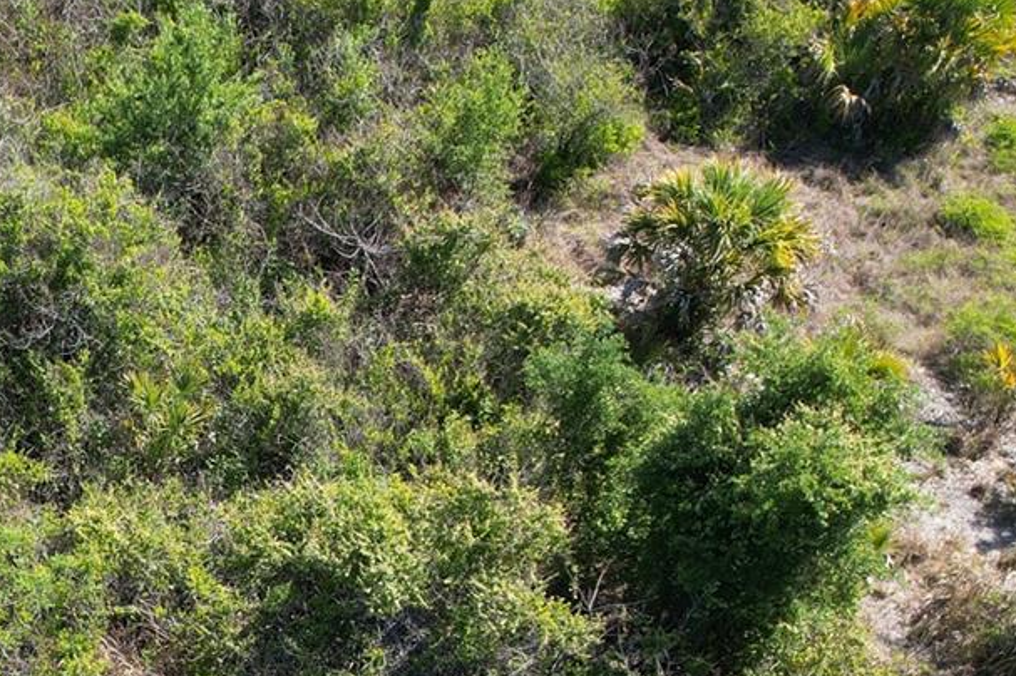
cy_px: 750
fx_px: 1636
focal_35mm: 58
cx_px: -45
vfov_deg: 22.0
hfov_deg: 31.4
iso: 100
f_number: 2.8
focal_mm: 8.38
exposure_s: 1/640
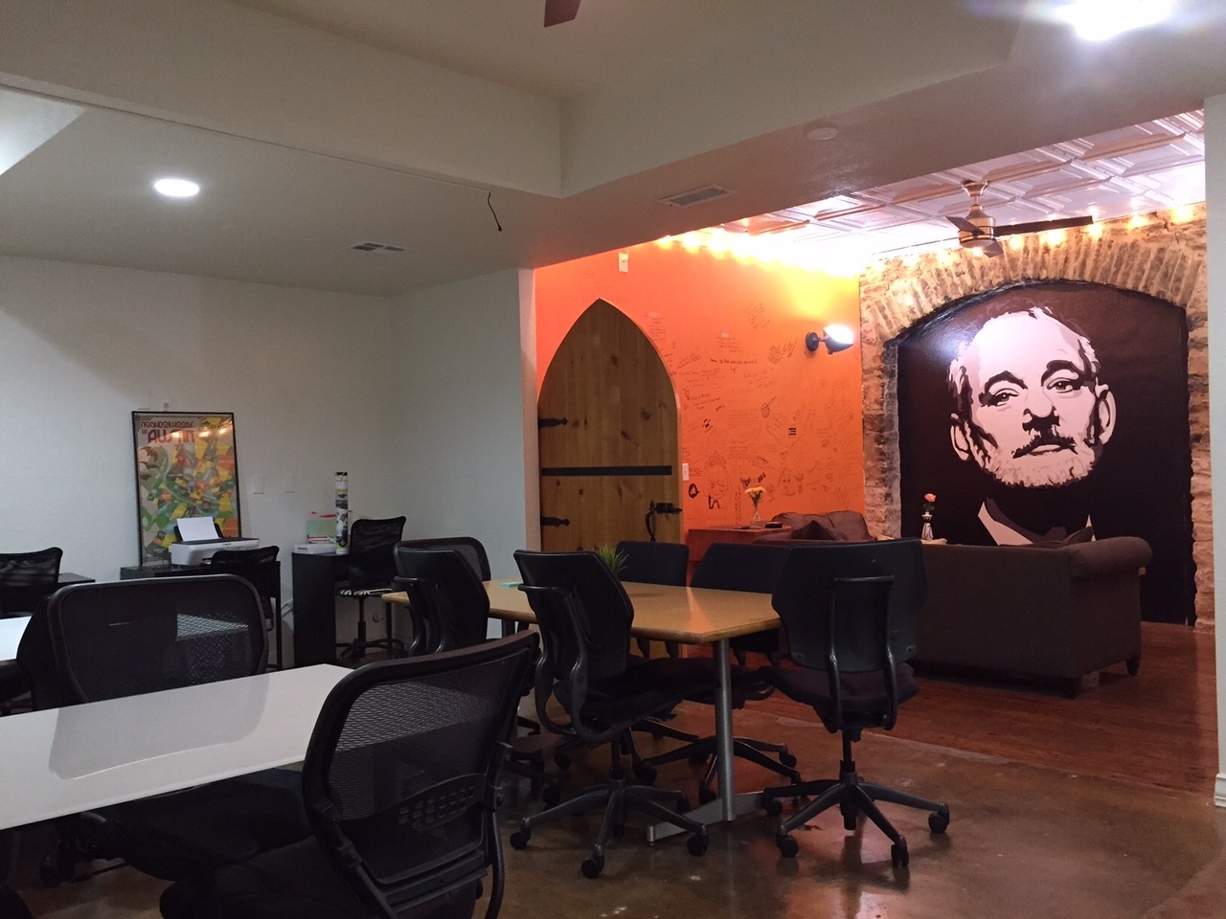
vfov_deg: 48.2
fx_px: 1027
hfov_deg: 61.7
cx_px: 613
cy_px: 460
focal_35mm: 29
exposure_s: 1/20
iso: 250
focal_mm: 4.15
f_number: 2.2
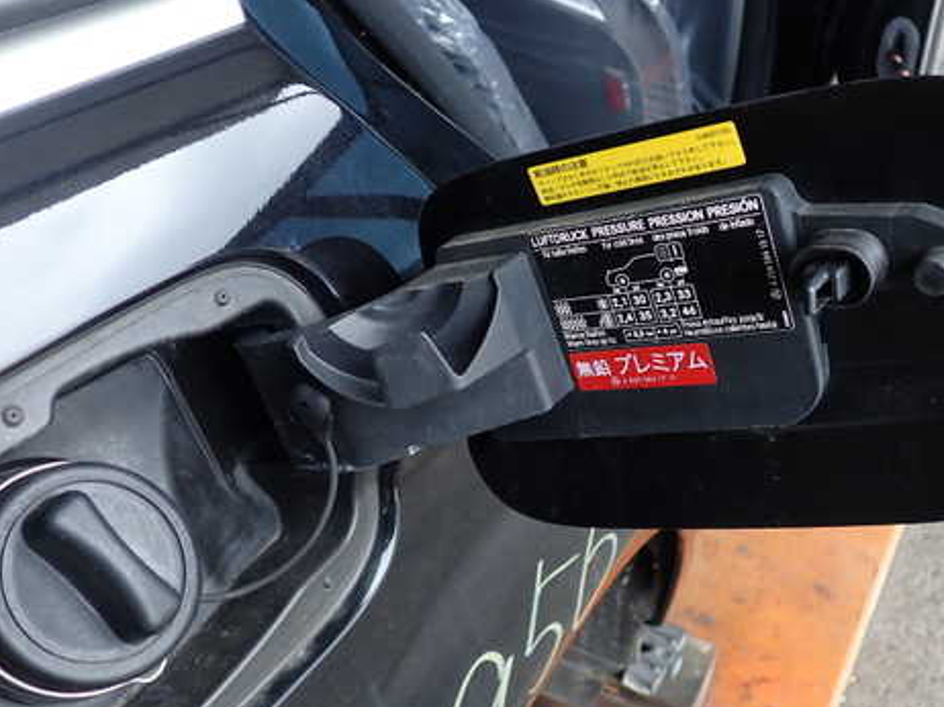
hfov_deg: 47.7
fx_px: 1063
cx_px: 544
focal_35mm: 39
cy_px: 411
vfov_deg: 36.7
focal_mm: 5.4
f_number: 2.3
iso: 100
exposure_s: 1/100
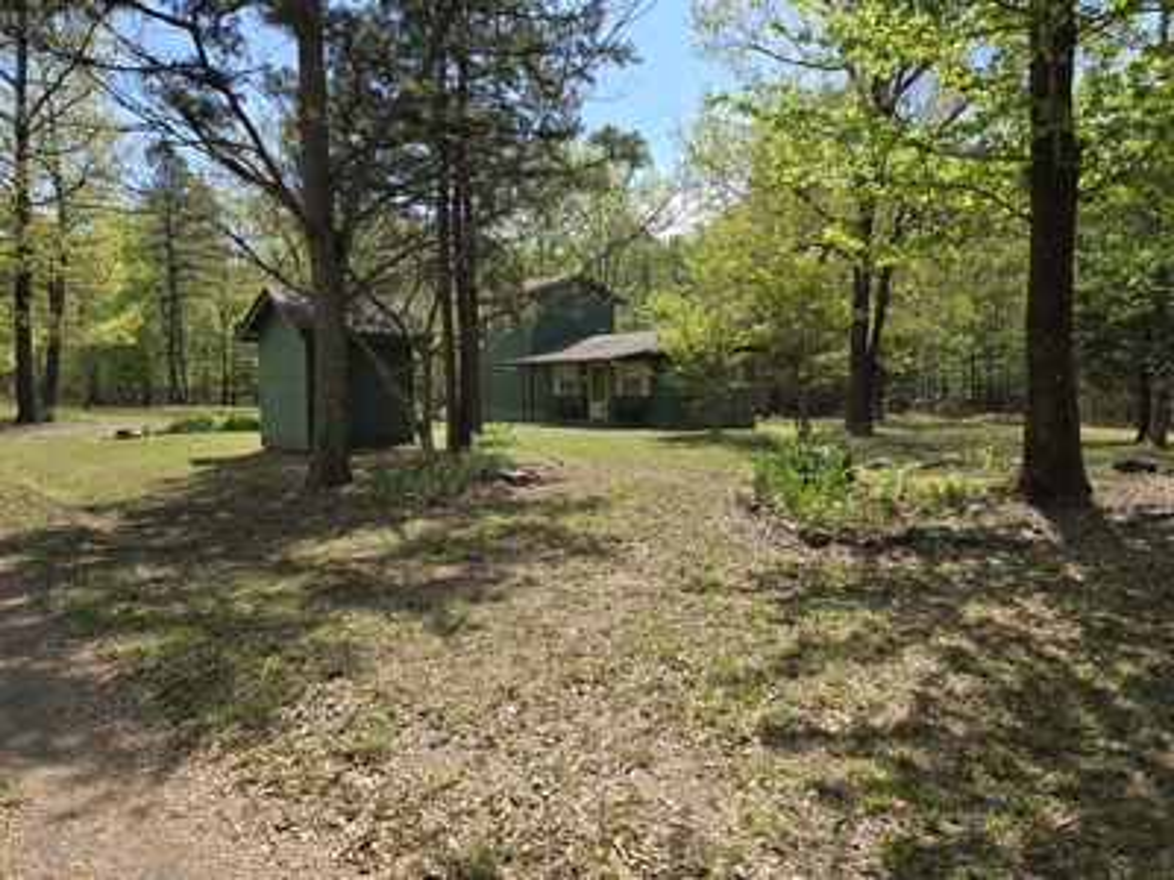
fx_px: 780
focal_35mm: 23
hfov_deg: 73.9
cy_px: 440
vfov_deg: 58.9
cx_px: 587
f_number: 1.7
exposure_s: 1/496
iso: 12
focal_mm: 6.3
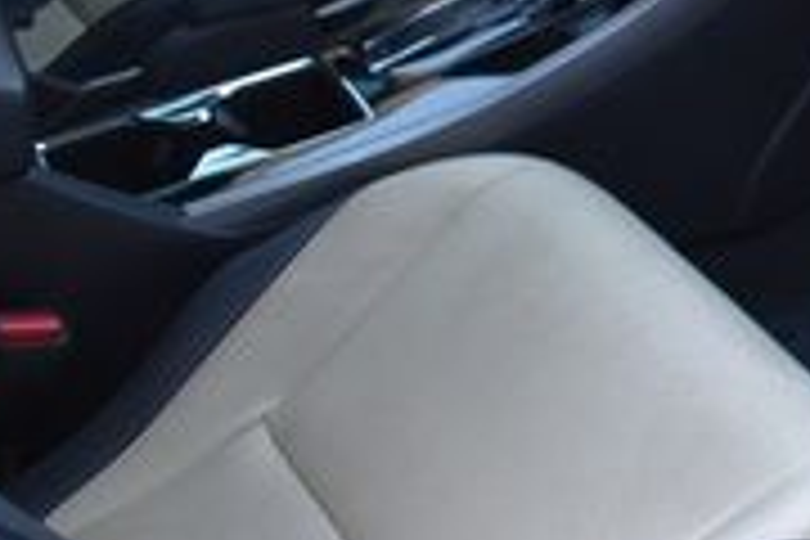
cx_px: 1233
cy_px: 61
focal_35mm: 96
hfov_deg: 18.6
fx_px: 2160
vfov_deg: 14.1
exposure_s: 1/250
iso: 640
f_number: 3.5
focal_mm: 18
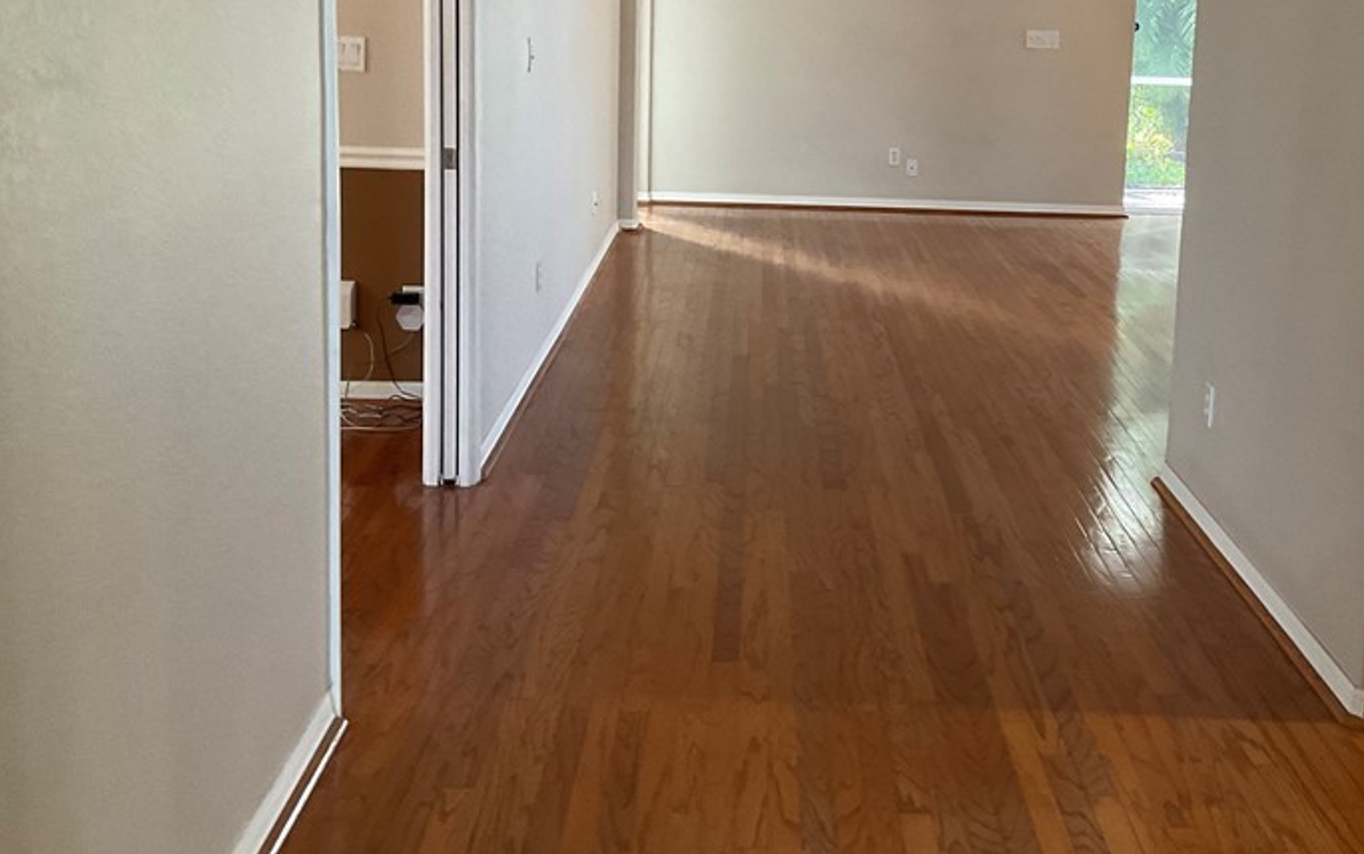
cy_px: 251
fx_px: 1711
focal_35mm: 46
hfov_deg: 43.1
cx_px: 873
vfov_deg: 27.8
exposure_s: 1/60
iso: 125
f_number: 1.8
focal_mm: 3
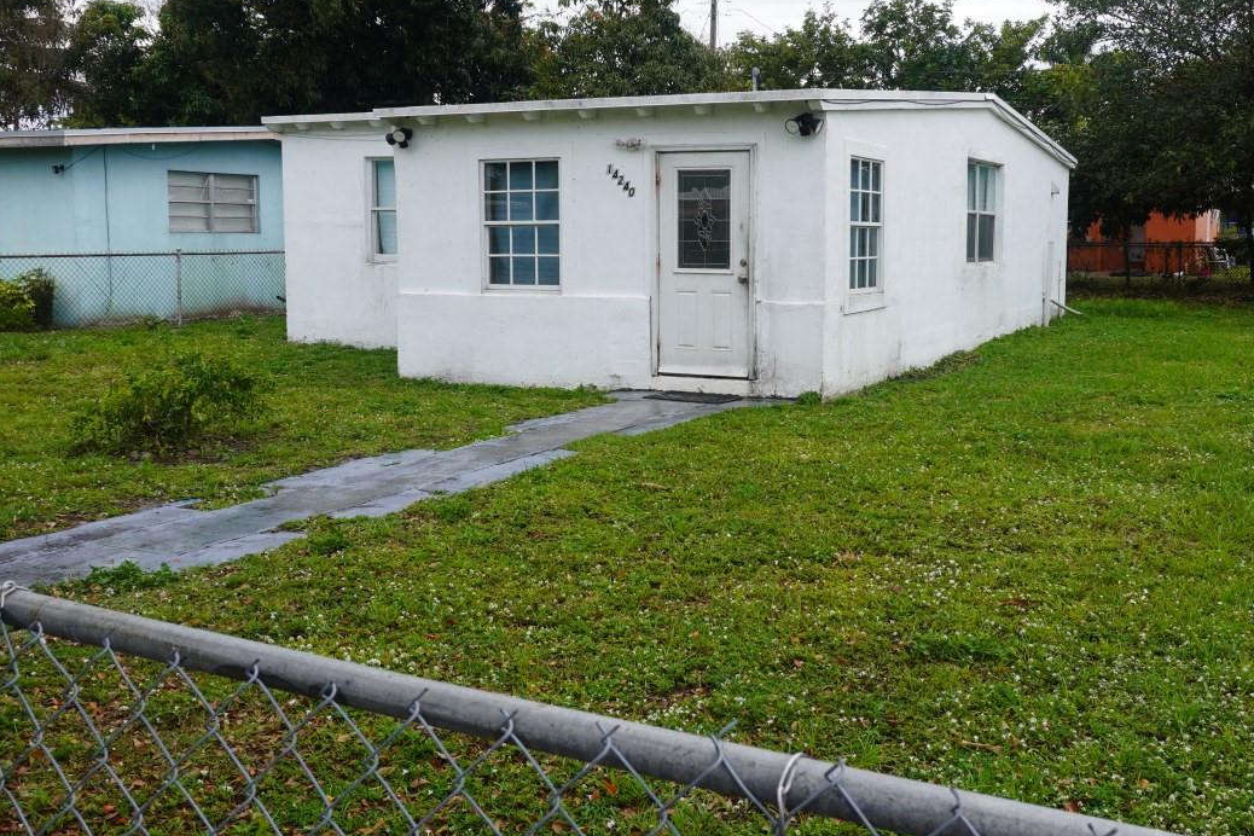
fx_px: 1289
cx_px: 761
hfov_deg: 51.5
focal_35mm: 37
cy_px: 361
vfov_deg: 35.9
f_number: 8
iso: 100
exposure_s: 1/125
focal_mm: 16
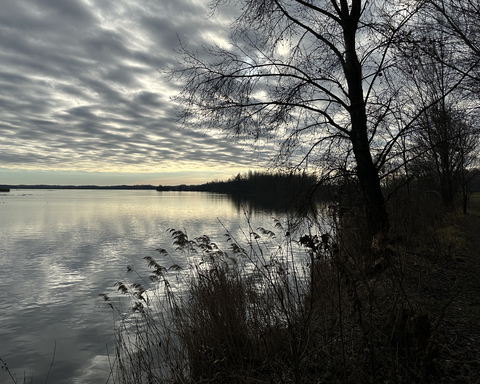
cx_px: 214
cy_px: 168
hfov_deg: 60.3
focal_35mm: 29
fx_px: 412
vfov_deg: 49.9
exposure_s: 1/8929
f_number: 1.78
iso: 80
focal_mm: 6.86
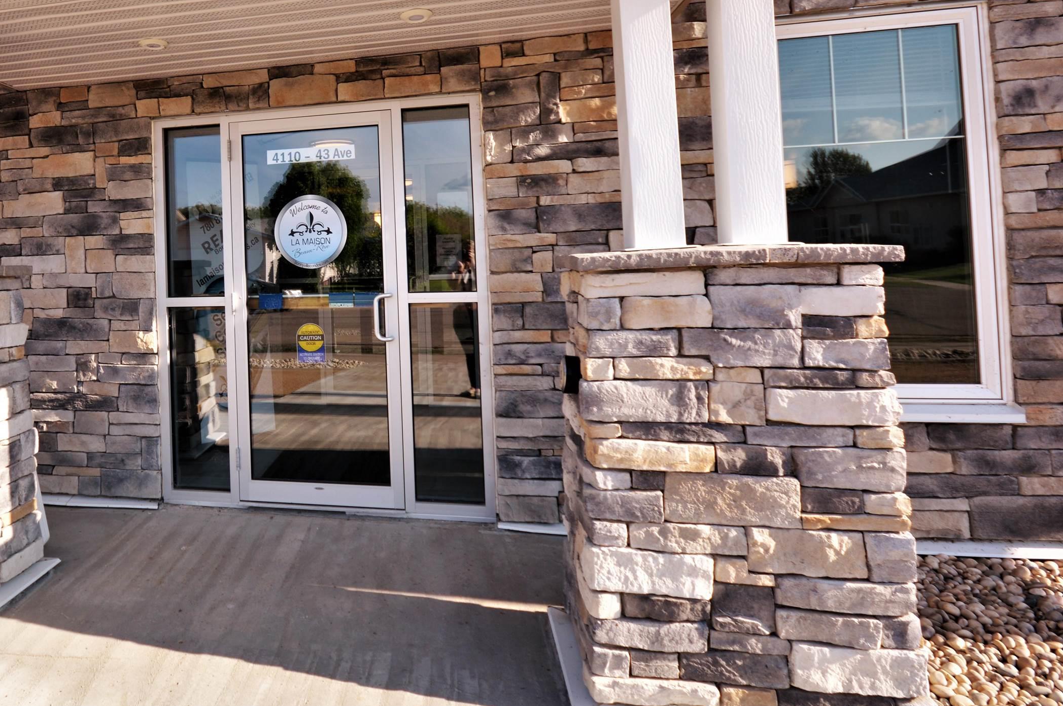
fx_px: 649
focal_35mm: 22
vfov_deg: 55.9
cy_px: 233
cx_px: 292
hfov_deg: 74.1
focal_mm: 10
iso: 100
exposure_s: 1/160
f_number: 6.3
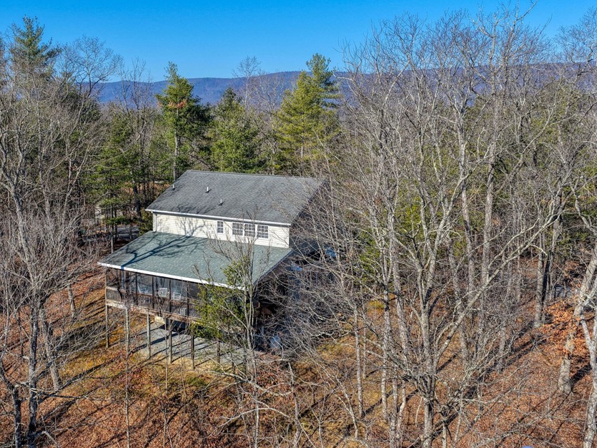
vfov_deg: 40.7
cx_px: 217
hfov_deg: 52.0
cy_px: 226
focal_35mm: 35
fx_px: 604
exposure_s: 1/1250
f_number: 2.8
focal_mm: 14.4
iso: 200
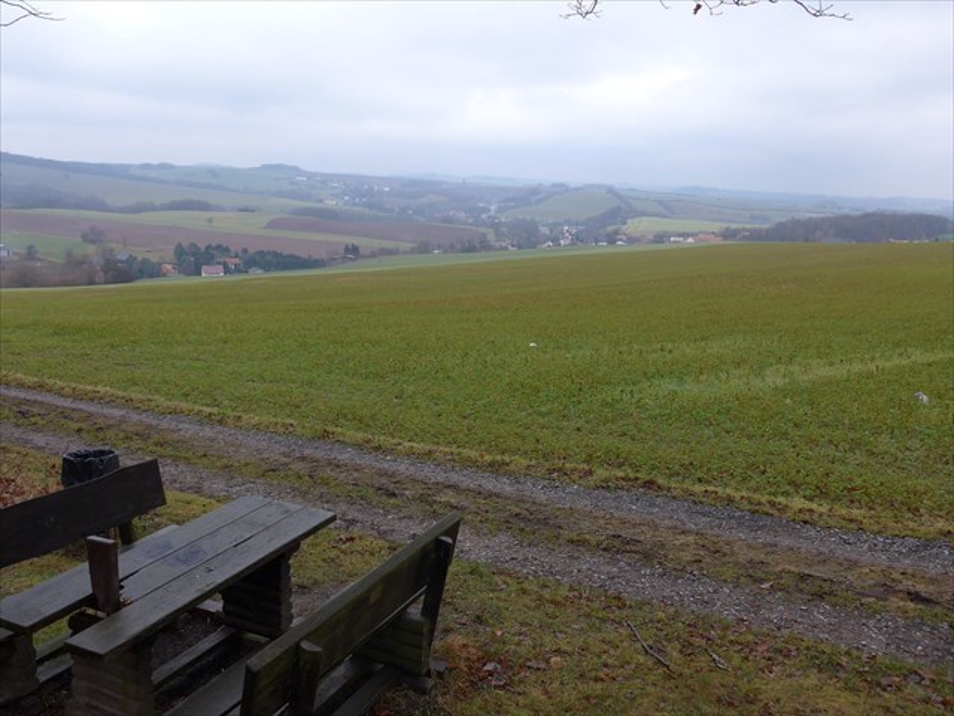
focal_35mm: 29
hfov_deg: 61.7
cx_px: 477
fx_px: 799
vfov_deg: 48.2
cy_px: 358
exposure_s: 1/125
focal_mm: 6
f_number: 2.5
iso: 80
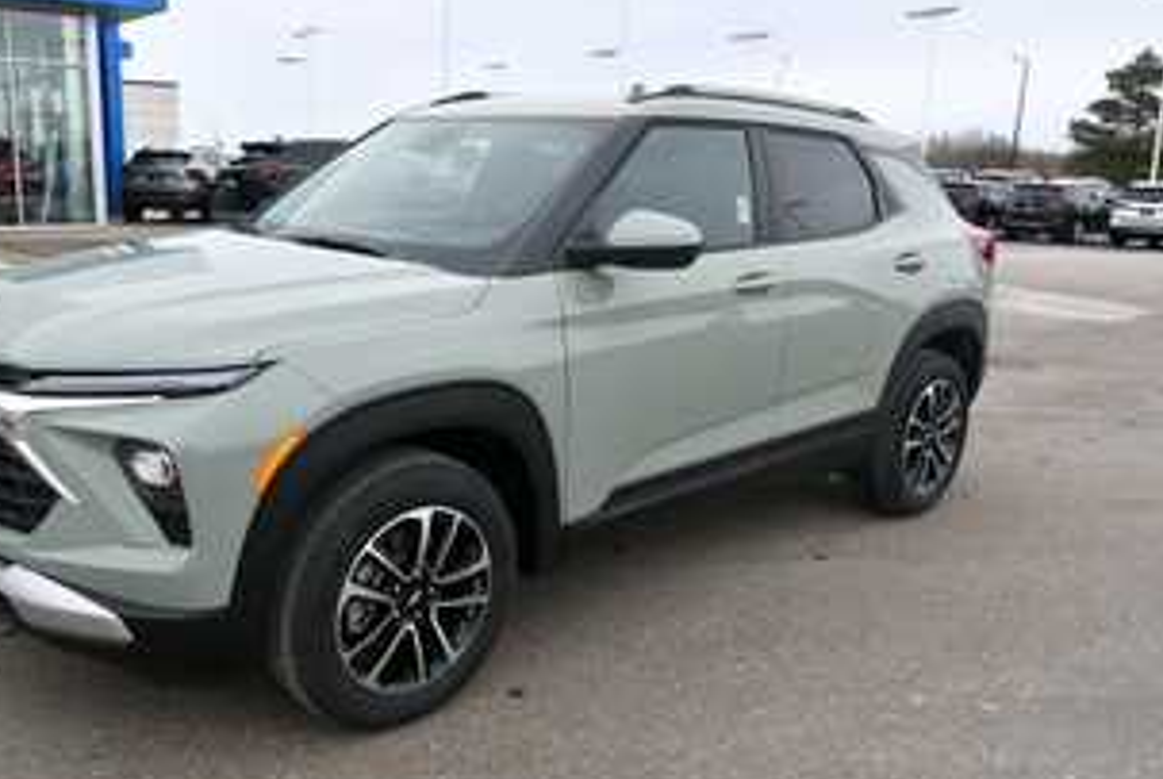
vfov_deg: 45.1
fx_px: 938
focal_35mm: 29
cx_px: 461
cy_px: 366
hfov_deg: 63.0
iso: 200
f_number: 6.3
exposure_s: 1/250
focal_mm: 15
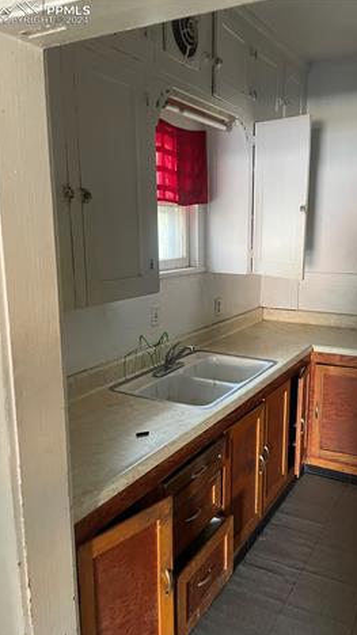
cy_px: 323
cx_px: 238
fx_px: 488
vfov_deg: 66.1
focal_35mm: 29
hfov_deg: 39.7
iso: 500
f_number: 1.6
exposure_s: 1/48
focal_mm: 4.2
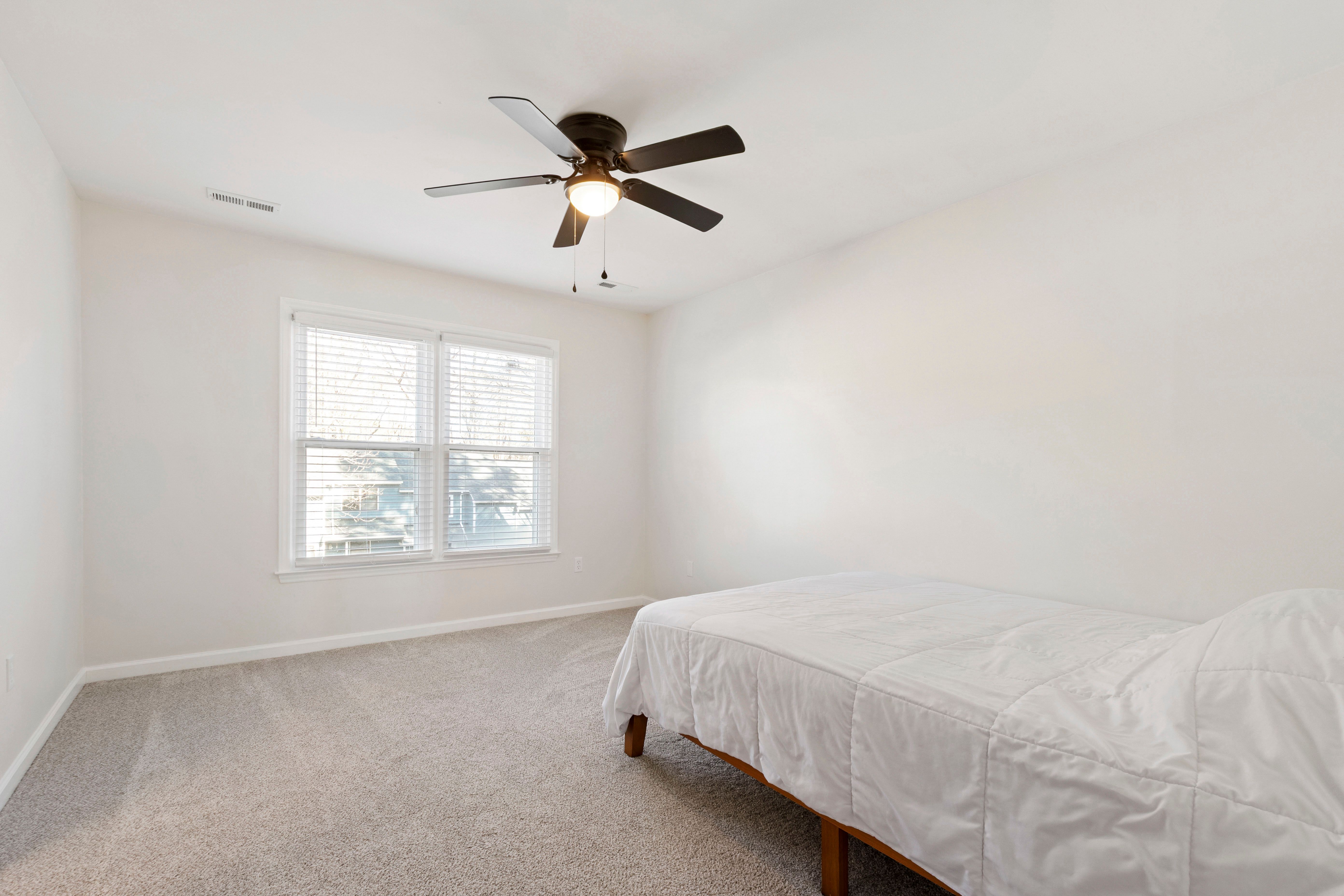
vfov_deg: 77.3
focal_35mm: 15
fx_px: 560
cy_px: 448
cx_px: 672
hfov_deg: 100.4
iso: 100
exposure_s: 1/2
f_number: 8
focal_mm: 10
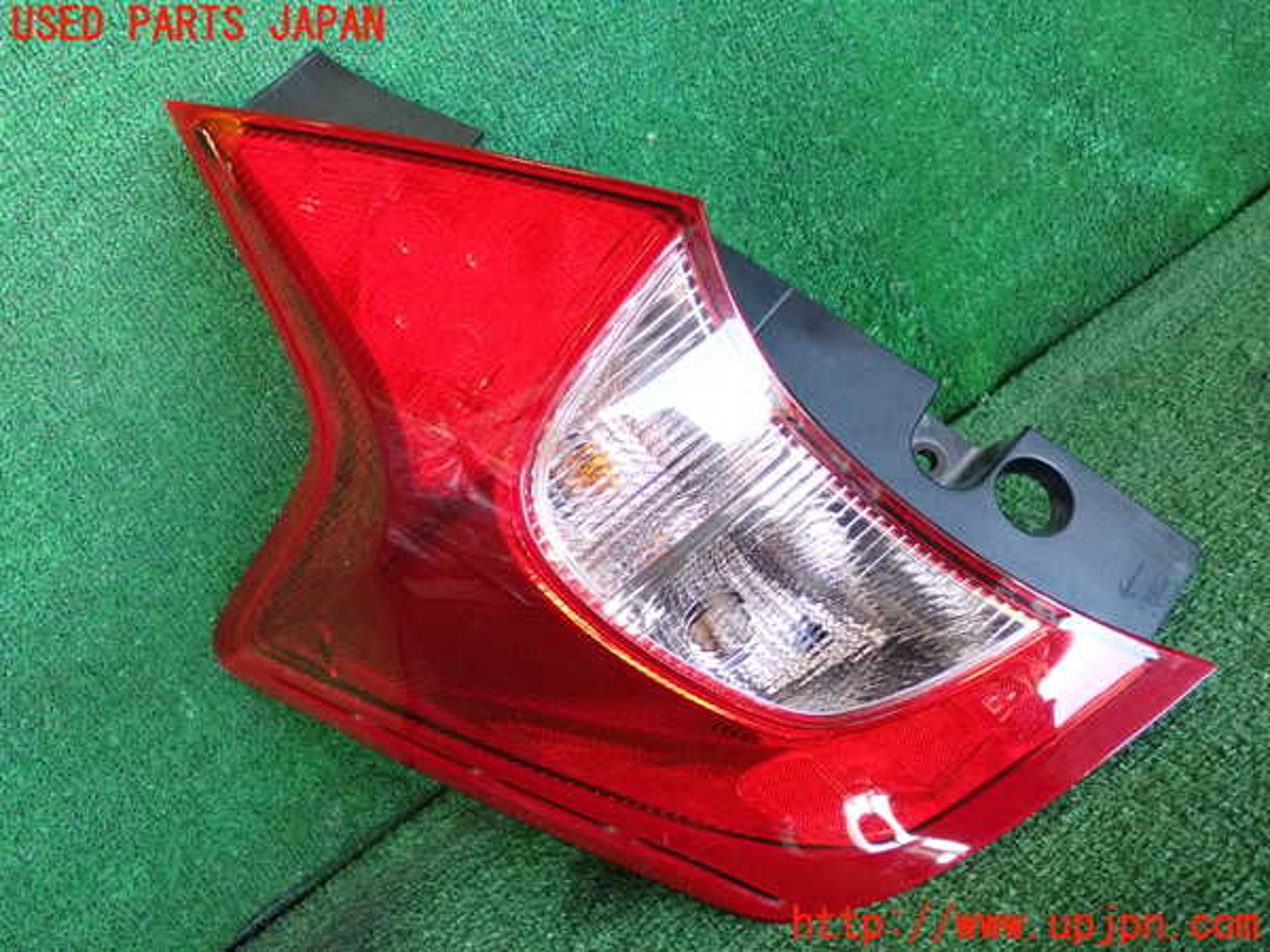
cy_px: 476
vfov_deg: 35.1
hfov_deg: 45.8
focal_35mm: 41
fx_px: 1504
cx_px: 635
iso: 1250
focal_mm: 7.31
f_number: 2.8
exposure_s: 1/125
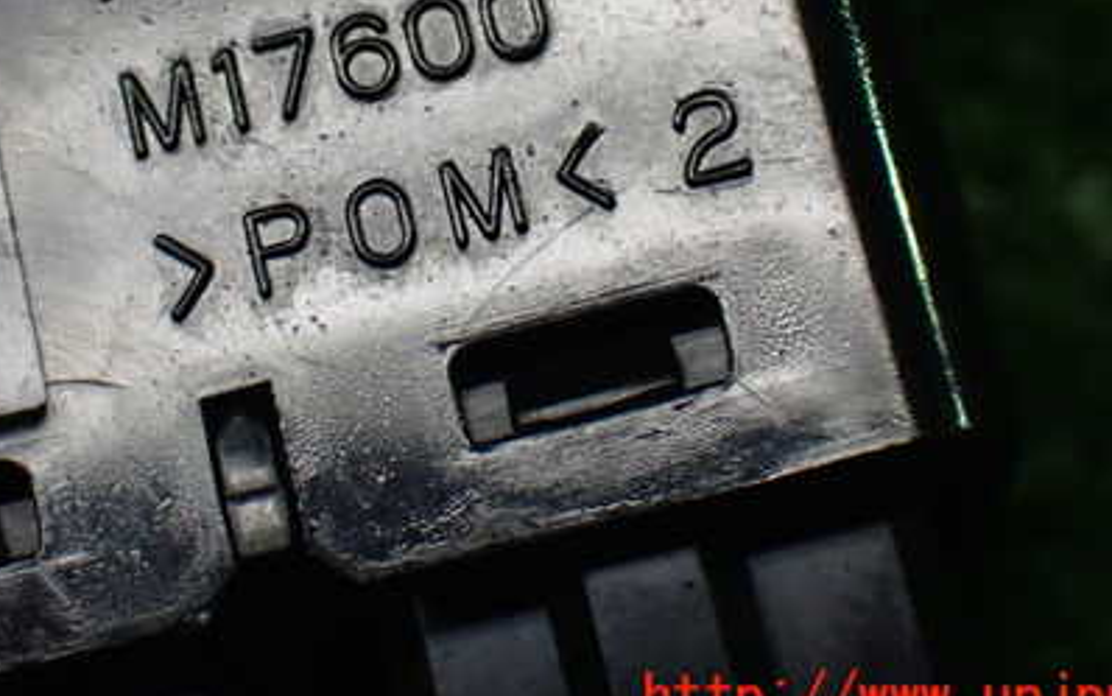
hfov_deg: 16.9
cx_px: 436
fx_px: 3729
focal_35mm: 123
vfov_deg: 10.6
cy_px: 106
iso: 800
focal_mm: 13.65
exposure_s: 1/125
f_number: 4.1
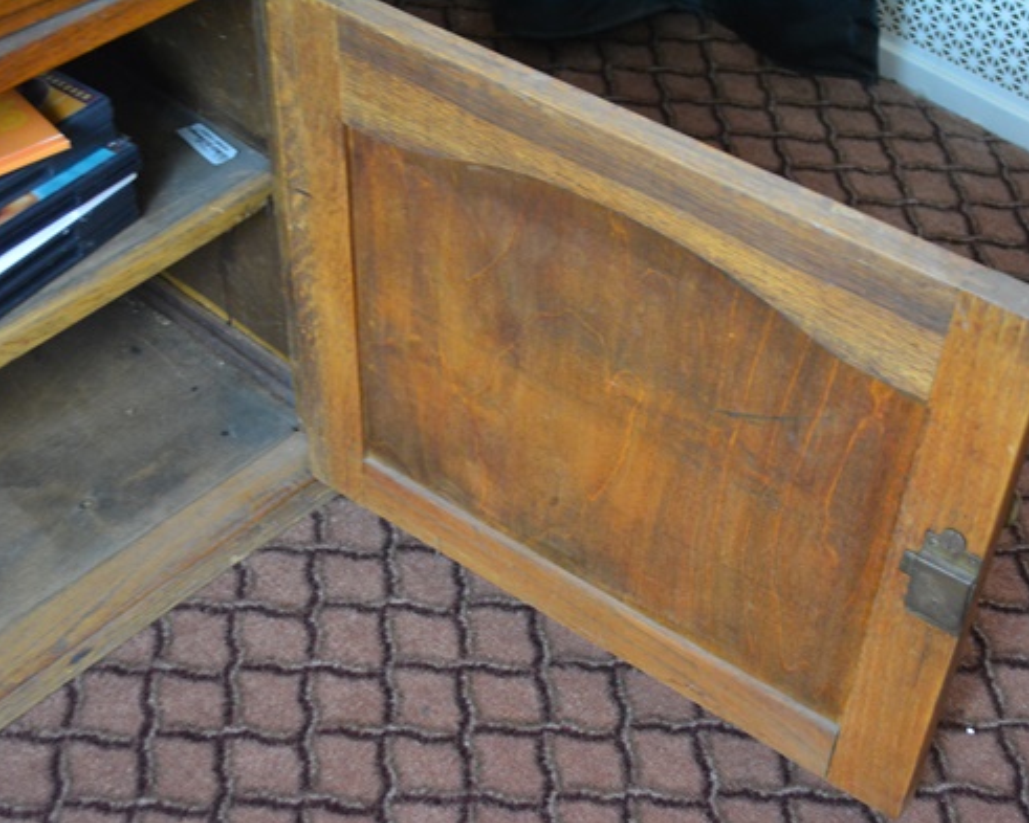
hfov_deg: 34.1
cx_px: 606
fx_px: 1675
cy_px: 417
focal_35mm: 55
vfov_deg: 27.6
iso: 3200
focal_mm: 32
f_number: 4.8
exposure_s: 1/25
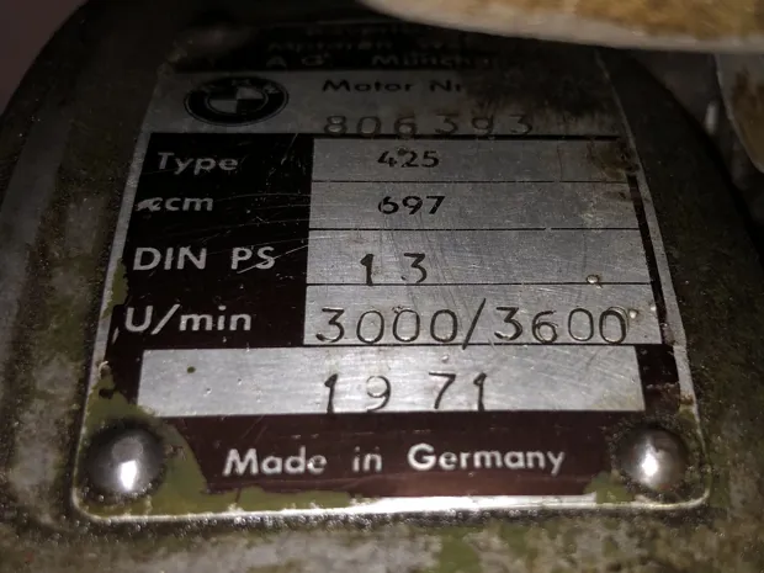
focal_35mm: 28
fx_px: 618
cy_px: 286
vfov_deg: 49.7
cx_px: 382
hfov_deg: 63.4
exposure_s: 1/43
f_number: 1.8
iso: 20
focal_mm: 3.99
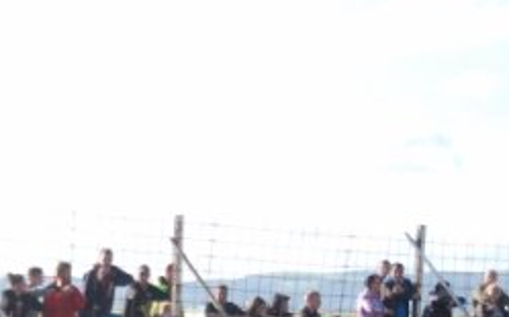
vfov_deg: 7.2
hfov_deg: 11.5
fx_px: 2508
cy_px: 417
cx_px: 94
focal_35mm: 181
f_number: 5
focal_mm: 46
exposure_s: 1/800
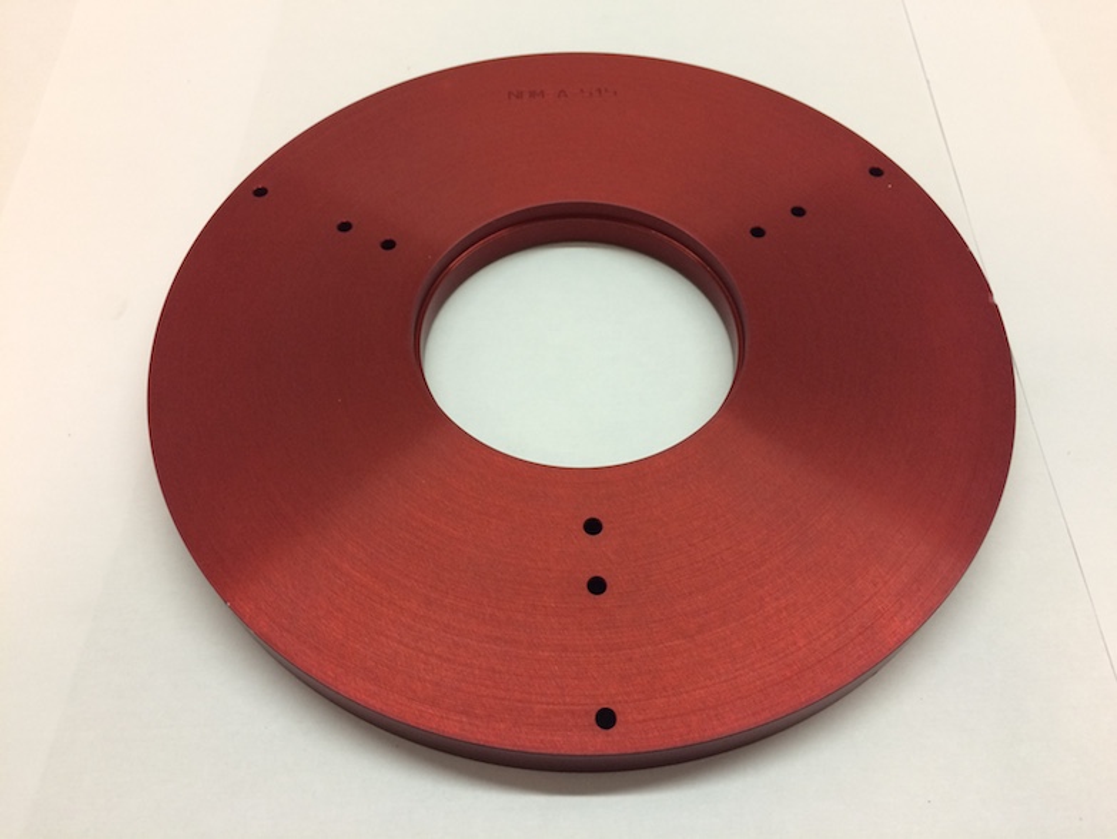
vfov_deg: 48.3
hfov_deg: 61.6
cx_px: 558
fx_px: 936
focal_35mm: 29
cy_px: 420
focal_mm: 4.15
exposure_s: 1/33
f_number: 2.2
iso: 80
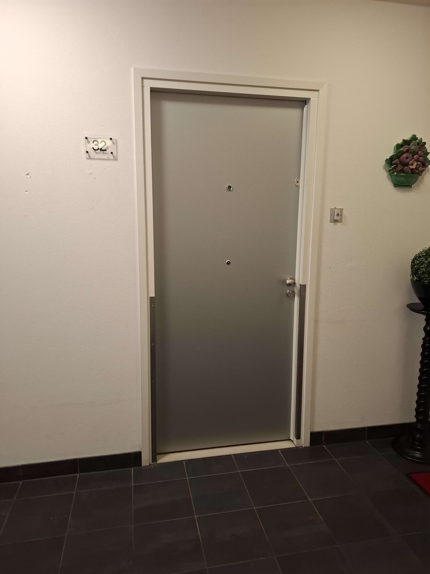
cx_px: 215
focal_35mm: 23
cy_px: 287
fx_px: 381
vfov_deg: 73.9
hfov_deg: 58.9
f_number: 1.8
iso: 320
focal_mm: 5.54
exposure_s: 1/50
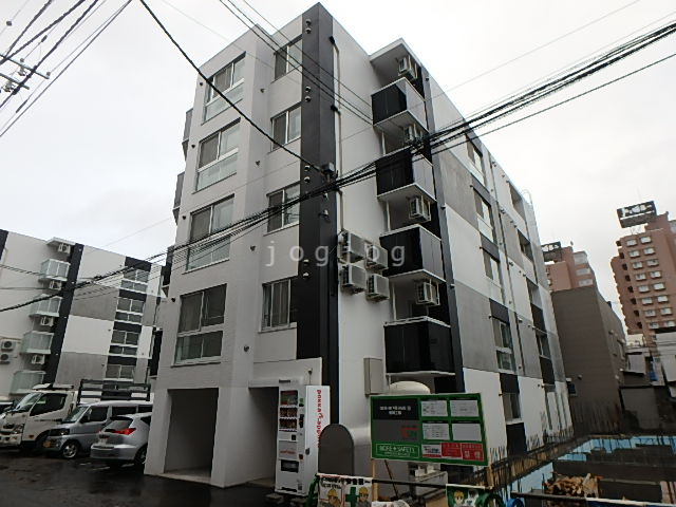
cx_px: 338
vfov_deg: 63.4
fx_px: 410
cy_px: 254
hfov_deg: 79.0
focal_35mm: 21
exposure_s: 1/125
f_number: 3.5
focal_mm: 3.7
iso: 125
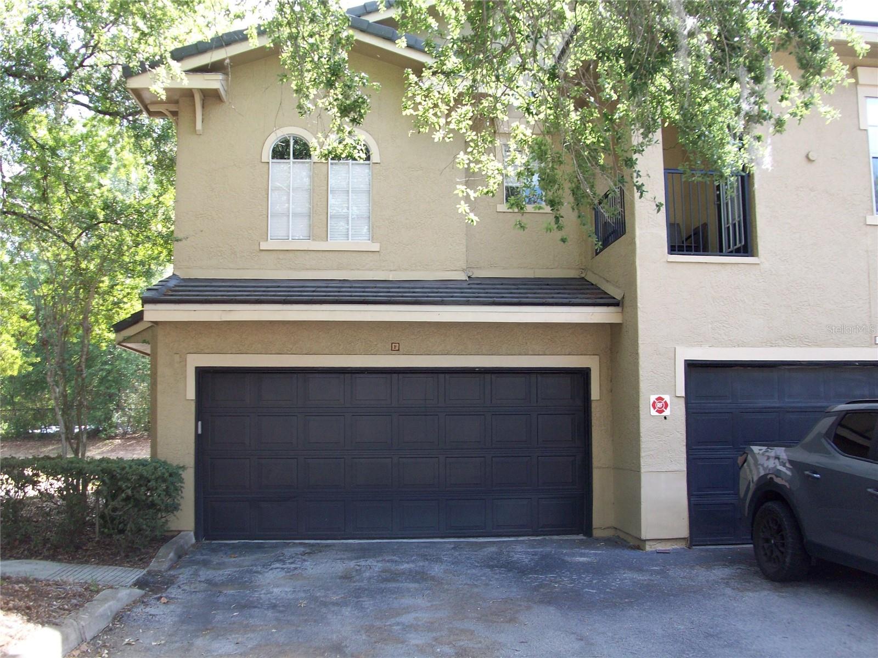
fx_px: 862
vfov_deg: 41.8
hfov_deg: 54.0
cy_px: 329
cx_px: 439
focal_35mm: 34
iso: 64
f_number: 2.8
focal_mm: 5.7
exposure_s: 1/99.7
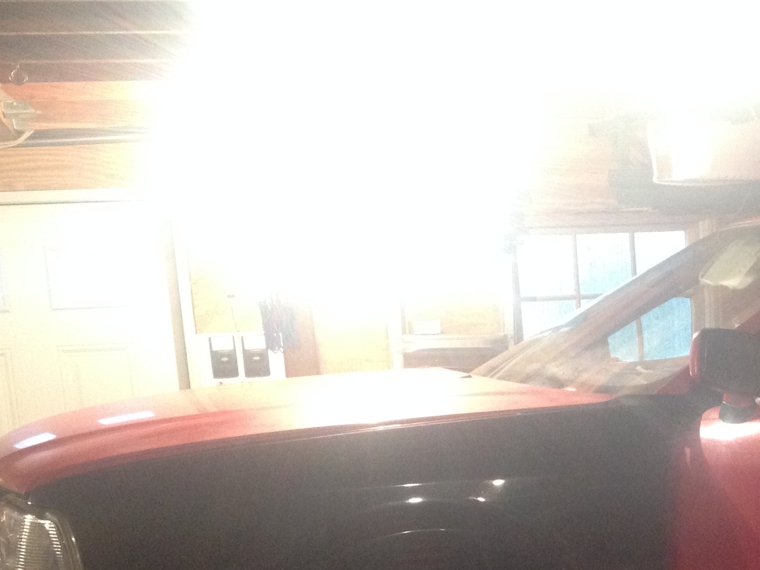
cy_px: 624
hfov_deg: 22.1
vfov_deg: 16.7
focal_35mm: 86
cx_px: 724
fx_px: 1888
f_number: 2.4
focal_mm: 4.28
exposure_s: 1/20
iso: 250
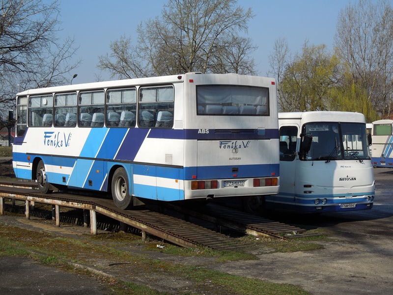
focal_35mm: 69
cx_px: 196
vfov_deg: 21.3
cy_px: 148
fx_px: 783
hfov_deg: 28.2
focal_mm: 12.5
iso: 100
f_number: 4.4
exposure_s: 1/800
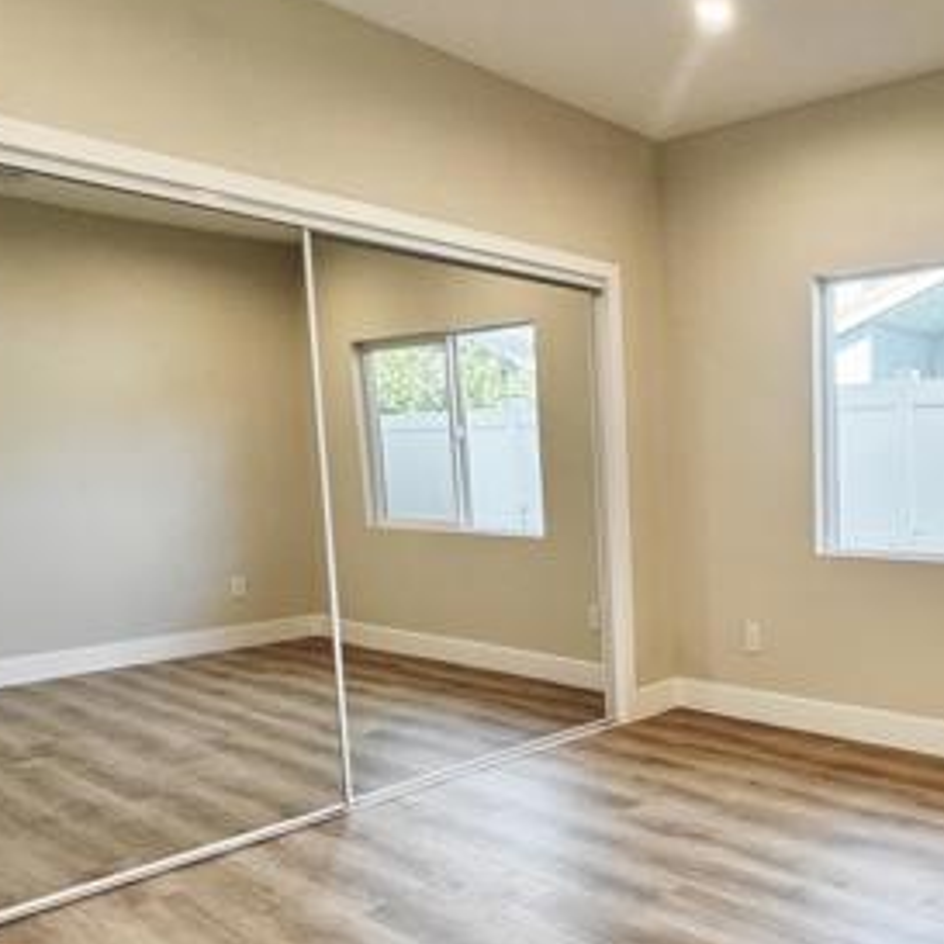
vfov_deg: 55.2
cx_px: 889
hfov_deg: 48.3
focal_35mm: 29
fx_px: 895
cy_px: 564
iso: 100
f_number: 2.2
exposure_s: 1/120
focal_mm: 2.22
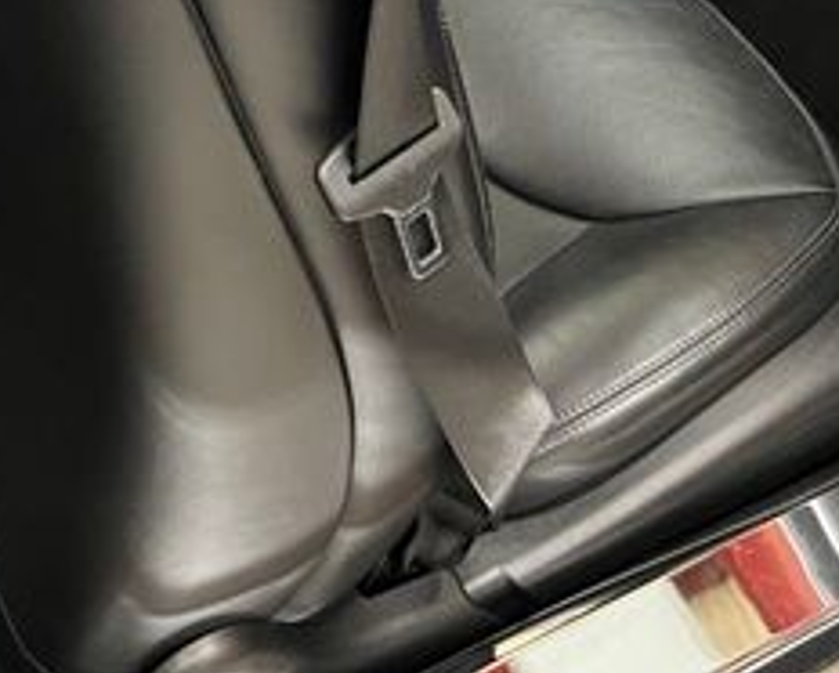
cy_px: -192
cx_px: 181
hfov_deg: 26.7
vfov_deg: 20.1
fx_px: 1740
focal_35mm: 70
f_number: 1.5
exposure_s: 1/30
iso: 500
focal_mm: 5.7
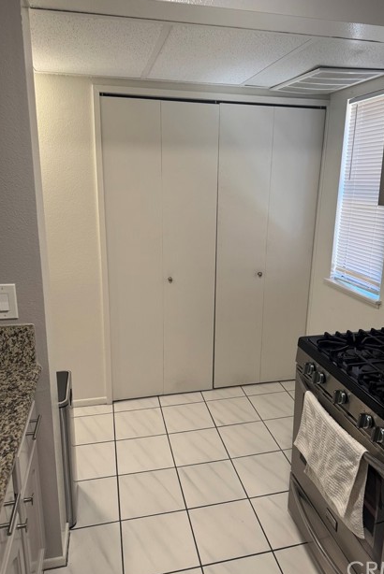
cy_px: 284
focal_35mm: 26
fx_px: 415
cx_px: 215
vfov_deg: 69.4
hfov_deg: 49.5
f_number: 1.78
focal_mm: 6.76
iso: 200
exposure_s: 1/100
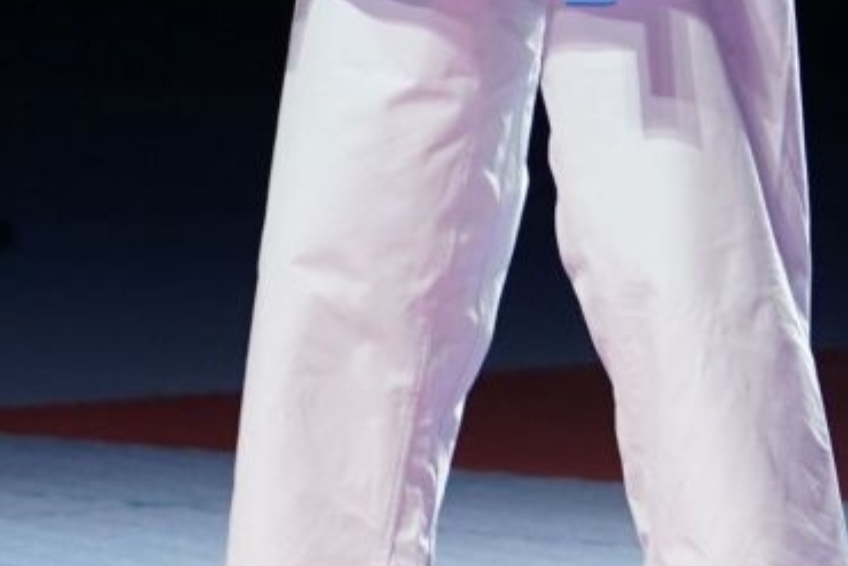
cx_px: -396
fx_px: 13172
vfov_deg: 2.5
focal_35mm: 559
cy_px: -545
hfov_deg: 3.7
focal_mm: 115
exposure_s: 1/500
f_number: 2.8
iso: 1250
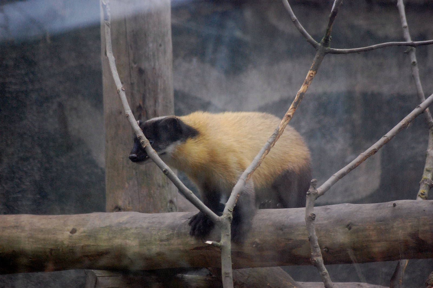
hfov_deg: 6.9
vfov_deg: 4.6
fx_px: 3605
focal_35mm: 300
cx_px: 216
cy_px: 144
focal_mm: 200
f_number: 5.6
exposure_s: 1/80
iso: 1600
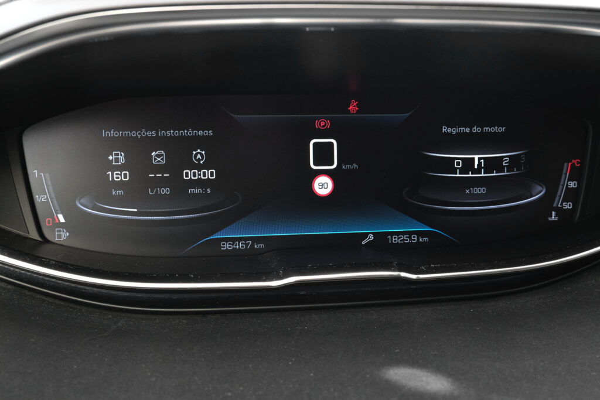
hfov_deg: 48.5
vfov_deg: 33.4
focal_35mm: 40
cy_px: 200
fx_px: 667
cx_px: 300
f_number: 9
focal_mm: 26.4
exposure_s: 1/200
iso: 2000
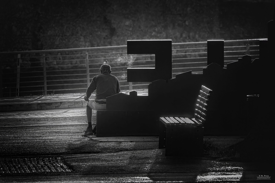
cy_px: 92
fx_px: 3147
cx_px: 138
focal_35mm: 412
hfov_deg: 5.0
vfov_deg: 3.3
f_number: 4
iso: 125
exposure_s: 1/320
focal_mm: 151.11
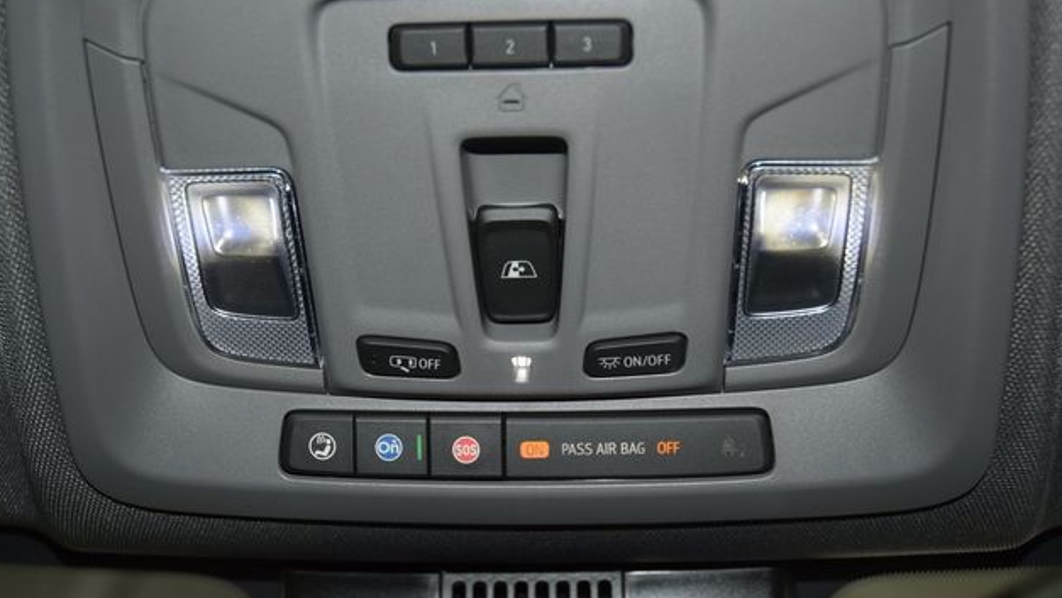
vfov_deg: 25.7
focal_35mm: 47
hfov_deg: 44.1
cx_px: 522
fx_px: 1311
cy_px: 309
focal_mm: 29
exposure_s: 1/80
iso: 500
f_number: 3.8
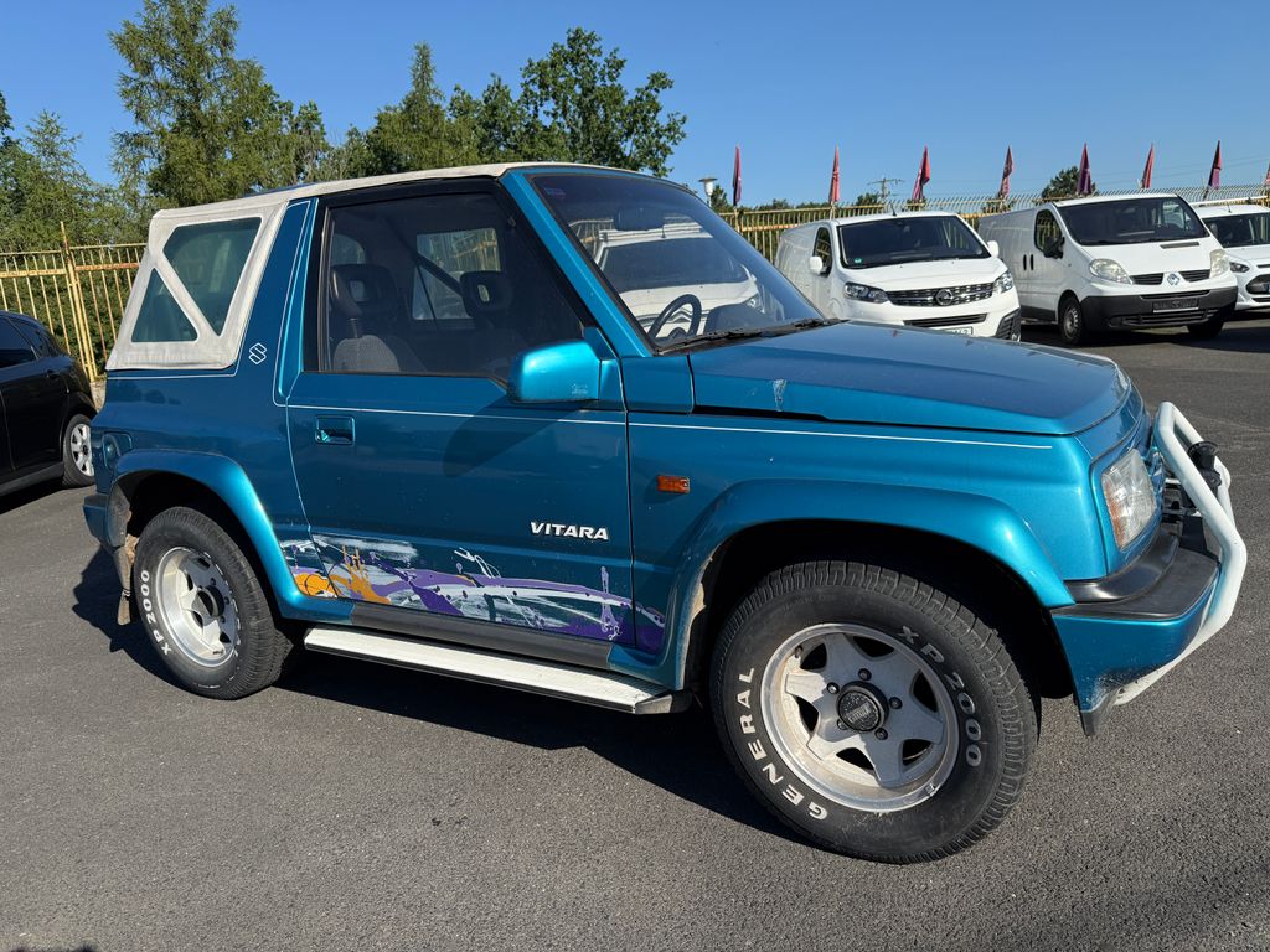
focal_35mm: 24
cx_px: 635
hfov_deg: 71.6
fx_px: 881
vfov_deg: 56.8
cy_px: 476
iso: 100
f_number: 1.78
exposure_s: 1/3953
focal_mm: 6.76
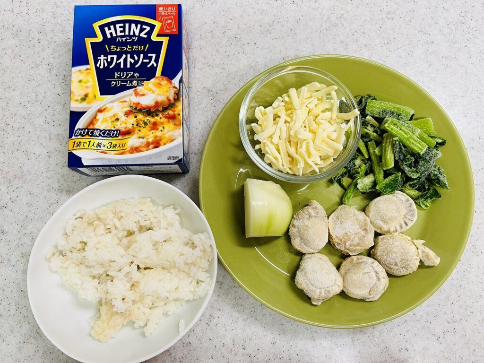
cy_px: 182
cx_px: 242
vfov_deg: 53.1
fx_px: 364
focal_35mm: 26
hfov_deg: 67.3
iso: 64
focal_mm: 5.1
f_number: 1.6
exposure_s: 1/50
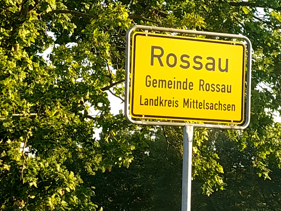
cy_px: 89
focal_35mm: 35
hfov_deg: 51.1
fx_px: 284
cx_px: 198
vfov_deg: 40.6
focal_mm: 5.23
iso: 40
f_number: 1.8
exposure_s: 1/400
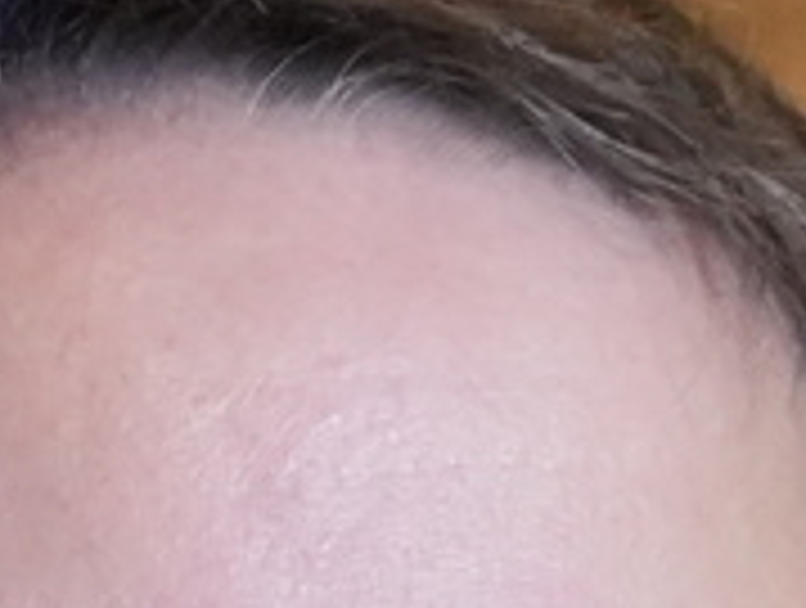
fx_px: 29444
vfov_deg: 1.2
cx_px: 225
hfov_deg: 1.6
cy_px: 1509
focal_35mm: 1262
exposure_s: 1/160
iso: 6400
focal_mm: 105
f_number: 4
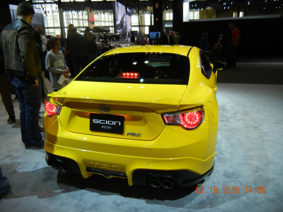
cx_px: 142
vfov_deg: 46.8
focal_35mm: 30
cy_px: 106
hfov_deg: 60.0
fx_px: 245
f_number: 3.5
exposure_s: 1/82.5
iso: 160
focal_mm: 5.4
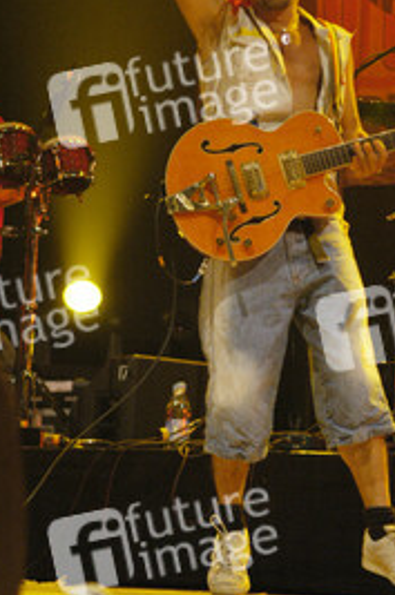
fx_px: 2045
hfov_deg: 11.0
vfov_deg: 16.6
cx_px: 228
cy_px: 207
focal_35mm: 124
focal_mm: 55
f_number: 2.8
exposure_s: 1/250
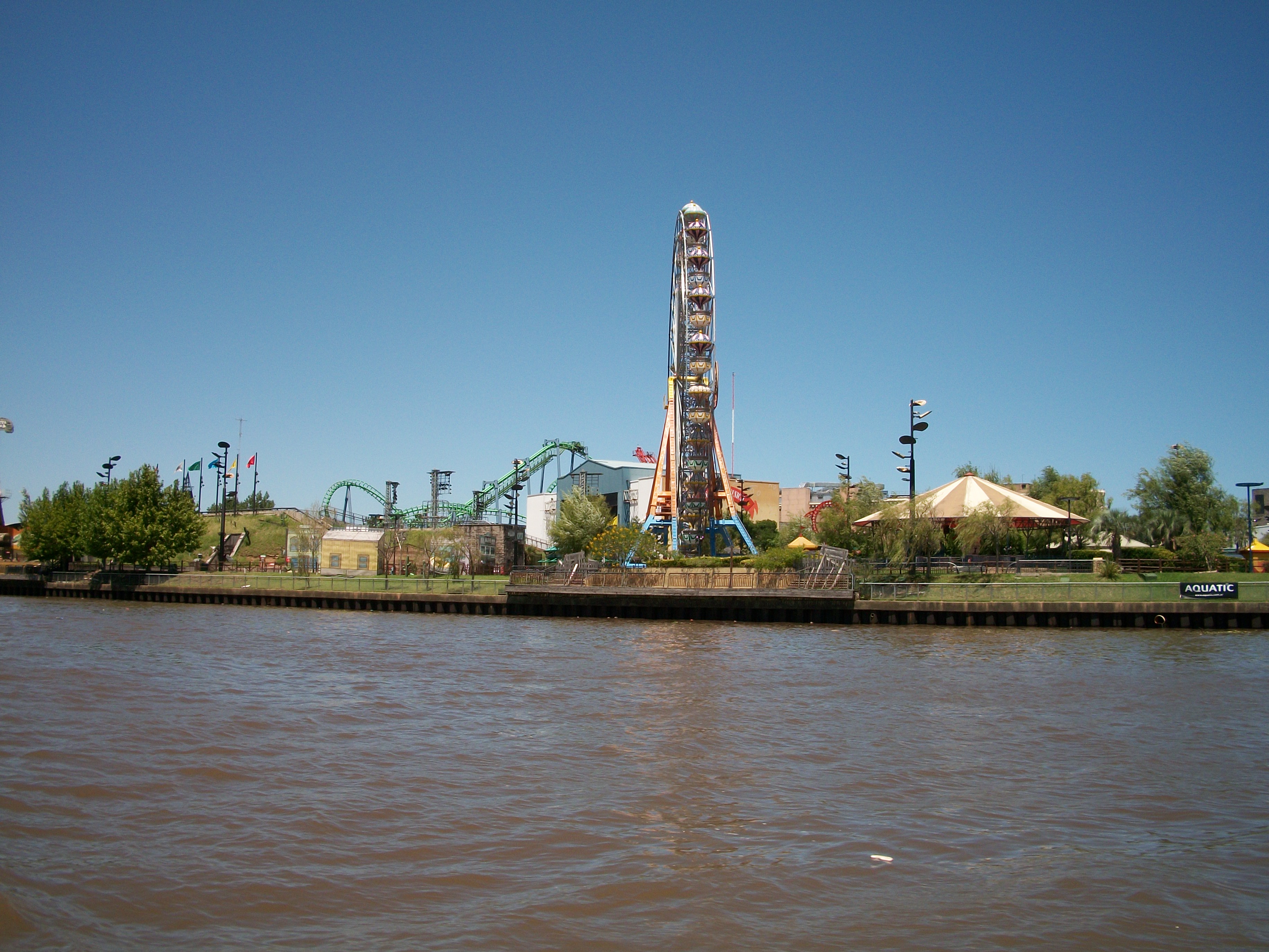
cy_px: 476
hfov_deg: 52.6
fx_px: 1283
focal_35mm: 35
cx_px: 634
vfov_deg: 40.7
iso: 80
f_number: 5.6
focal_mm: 6.3
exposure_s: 1/500
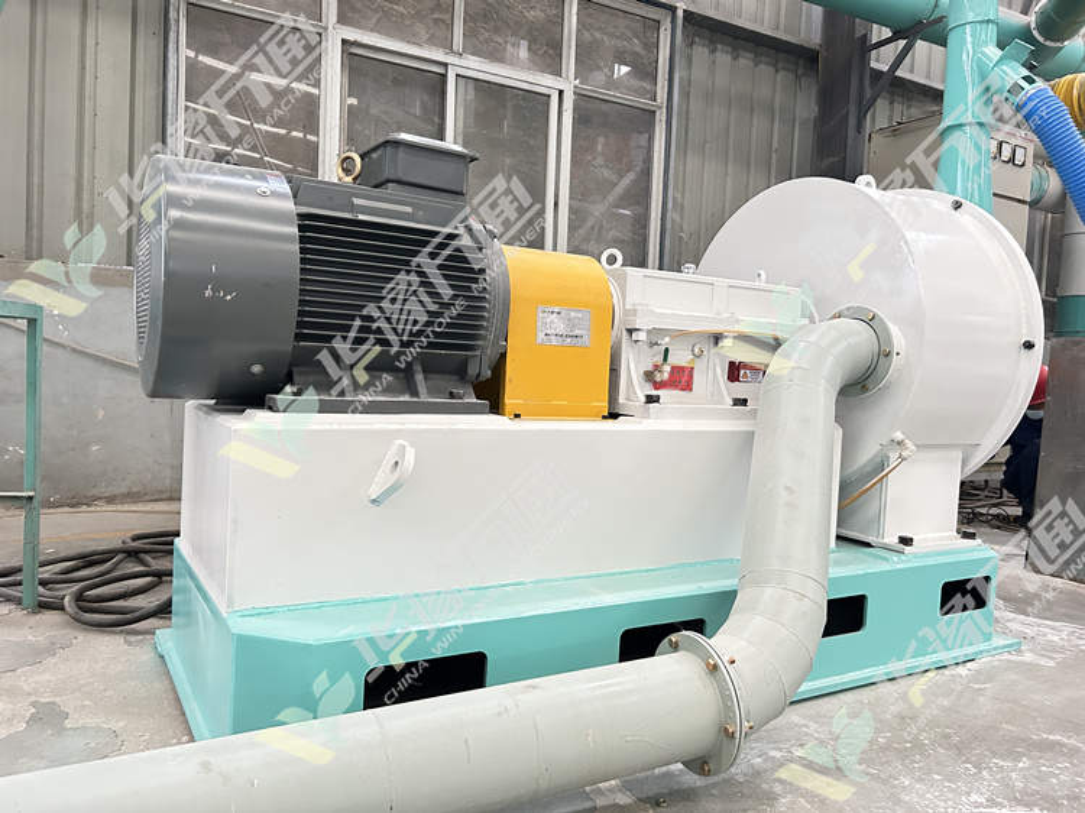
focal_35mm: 26
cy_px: 406
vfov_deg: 53.0
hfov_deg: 67.3
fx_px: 815
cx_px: 542
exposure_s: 1/60
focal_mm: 5.7
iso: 500
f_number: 1.5
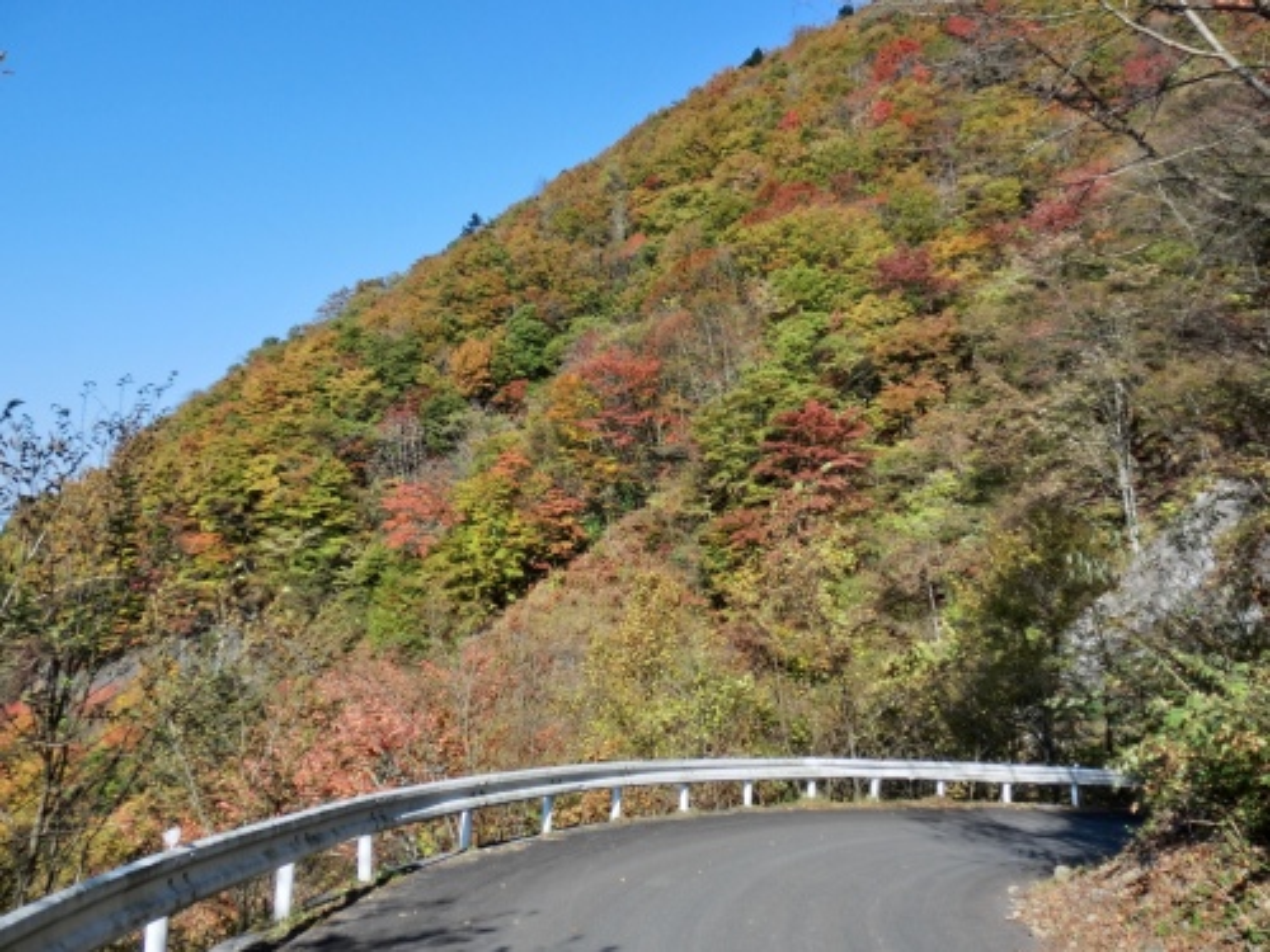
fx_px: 1027
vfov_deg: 49.7
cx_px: 635
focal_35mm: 28
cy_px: 476
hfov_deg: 63.4
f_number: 3
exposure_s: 1/800
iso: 100
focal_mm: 5
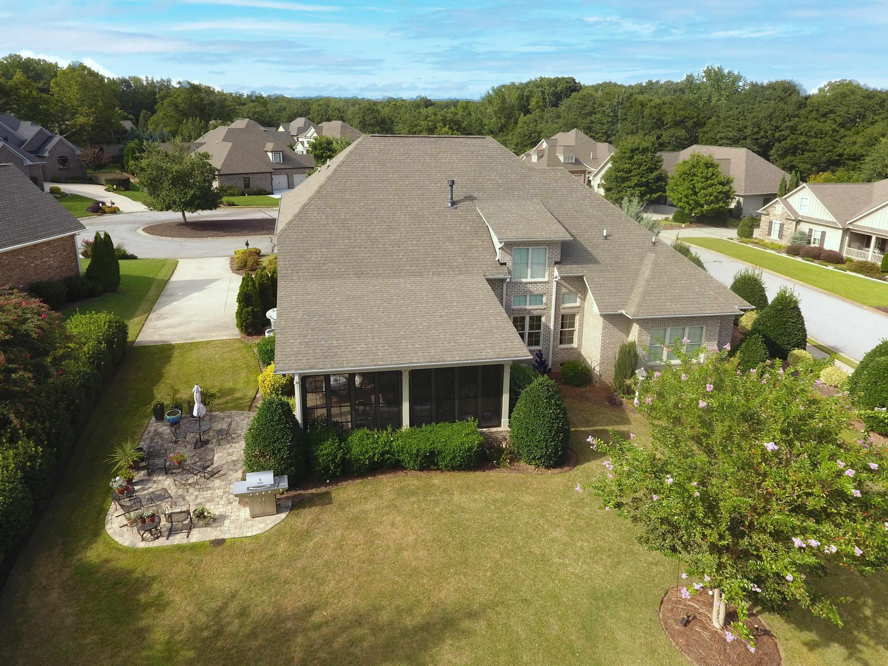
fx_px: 539
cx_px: 423
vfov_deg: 63.4
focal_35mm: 21
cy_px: 322
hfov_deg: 78.9
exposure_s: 1/300
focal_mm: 3.61
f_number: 2.8
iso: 100
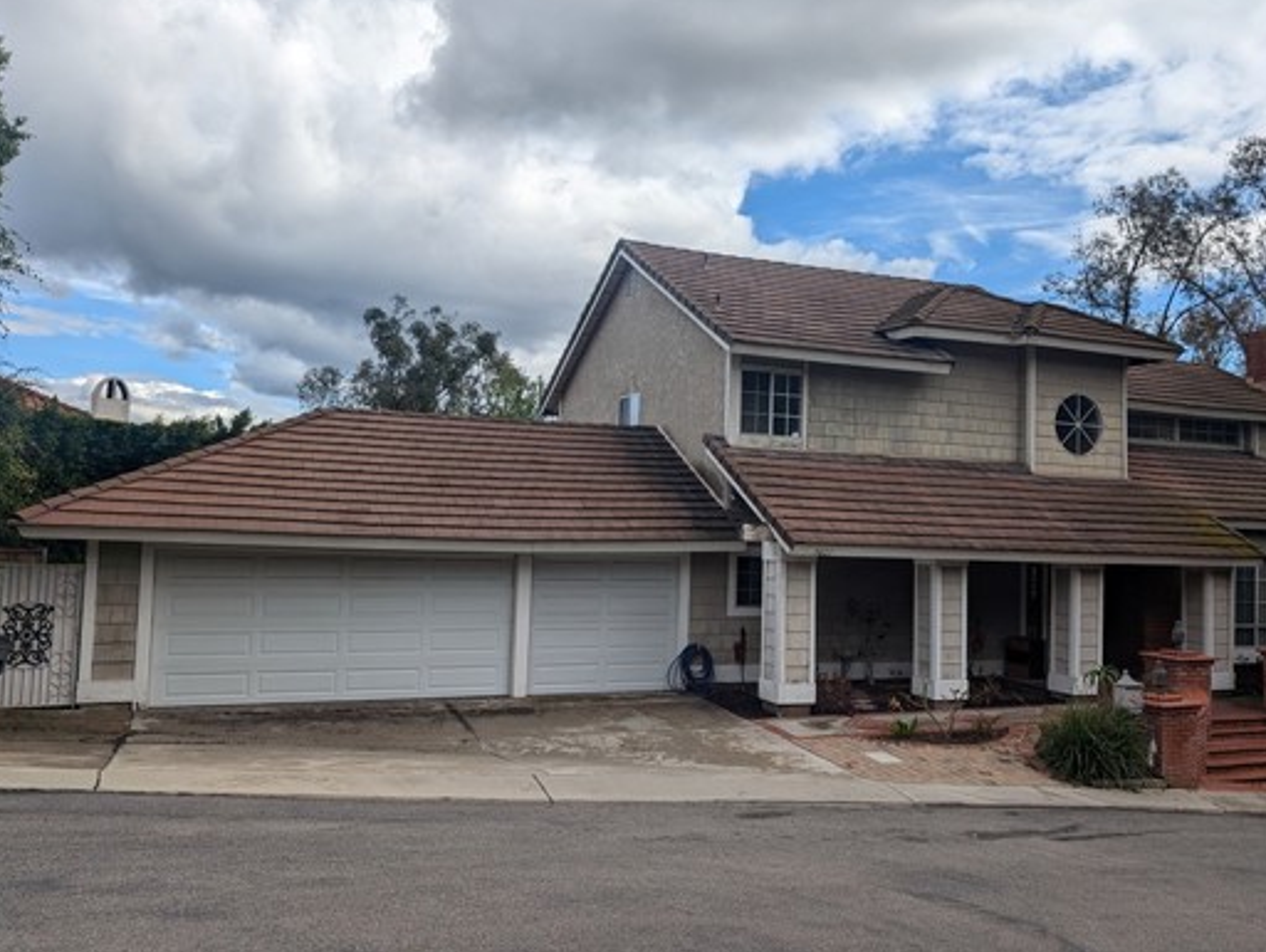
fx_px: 1098
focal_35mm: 30
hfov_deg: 59.8
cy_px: 459
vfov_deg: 46.9
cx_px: 692
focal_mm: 6.9
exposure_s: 1/1323
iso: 21
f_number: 1.68
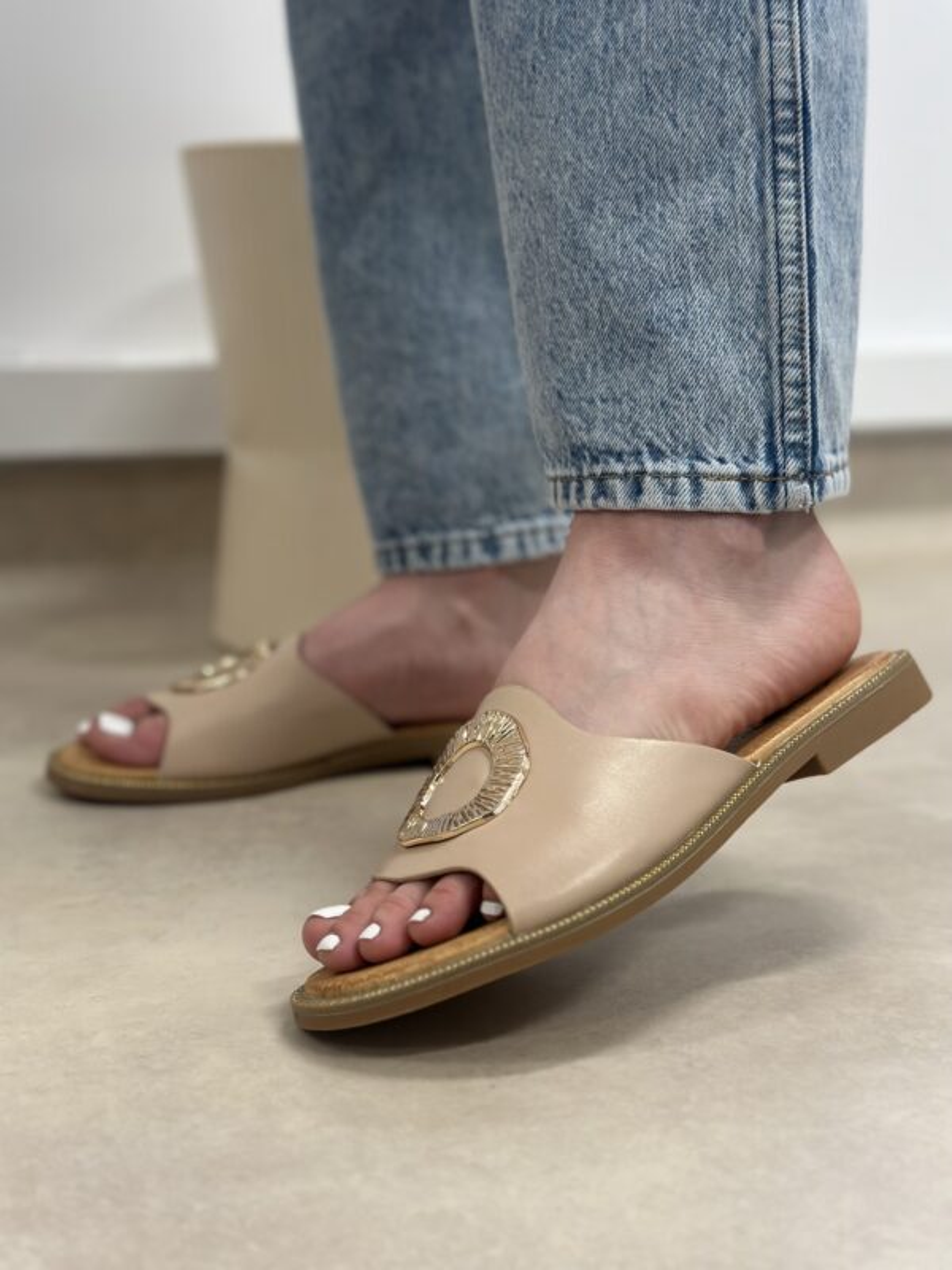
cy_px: 635
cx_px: 476
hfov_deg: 30.3
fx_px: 1760
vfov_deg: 39.7
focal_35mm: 48
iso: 200
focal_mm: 6.86
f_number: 1.78
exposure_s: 1/100
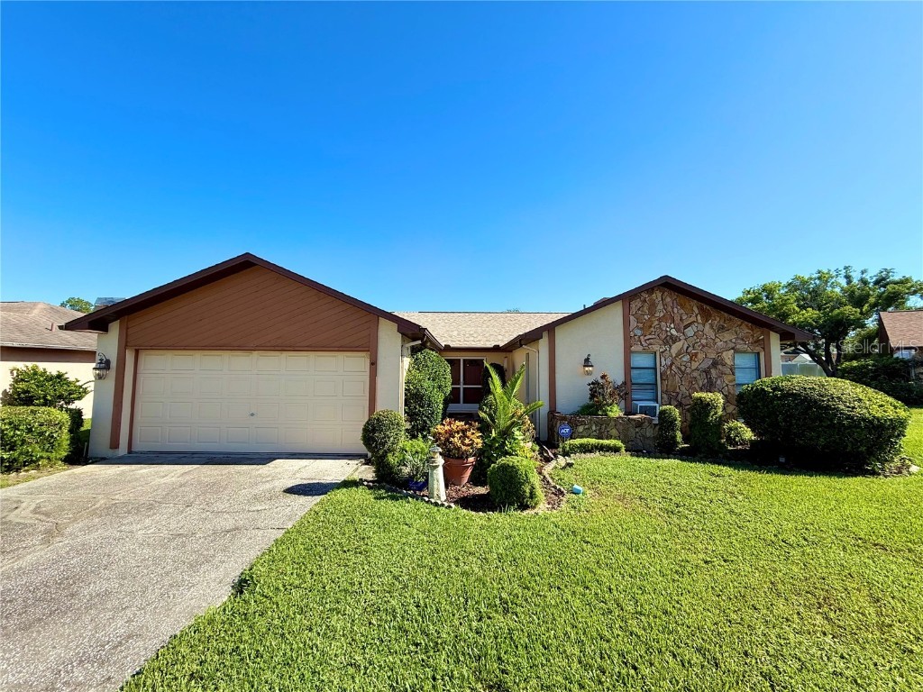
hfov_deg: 102.1
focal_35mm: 14
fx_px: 373
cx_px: 462
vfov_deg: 85.7
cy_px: 346
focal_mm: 2.22
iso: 50
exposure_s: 1/1285
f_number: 2.2
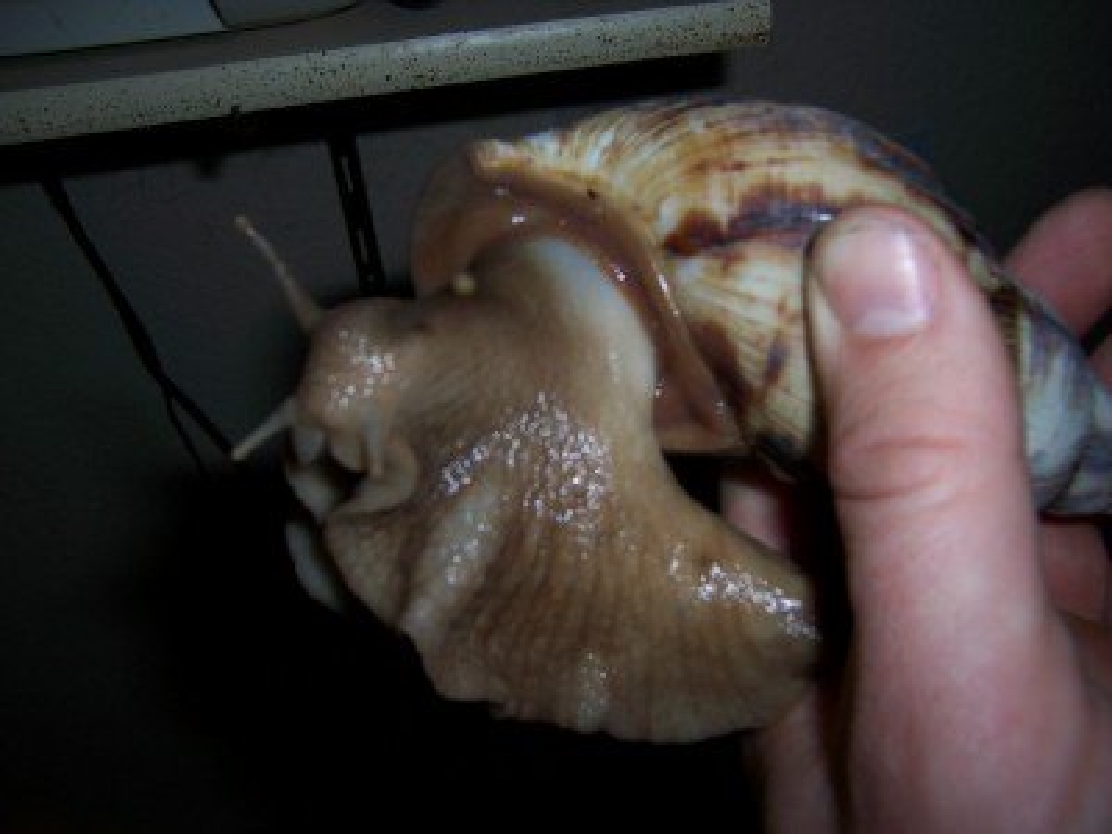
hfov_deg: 55.4
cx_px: 556
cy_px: 417
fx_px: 1060
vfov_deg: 42.9
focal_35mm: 33
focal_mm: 5.5
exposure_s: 1/60
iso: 80
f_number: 2.8
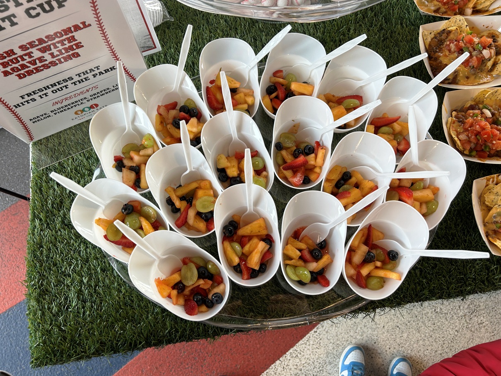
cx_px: 250
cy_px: 188
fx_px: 376
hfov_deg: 67.3
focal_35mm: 26
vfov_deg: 53.0
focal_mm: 5.7
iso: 32
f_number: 1.5
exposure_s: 1/134
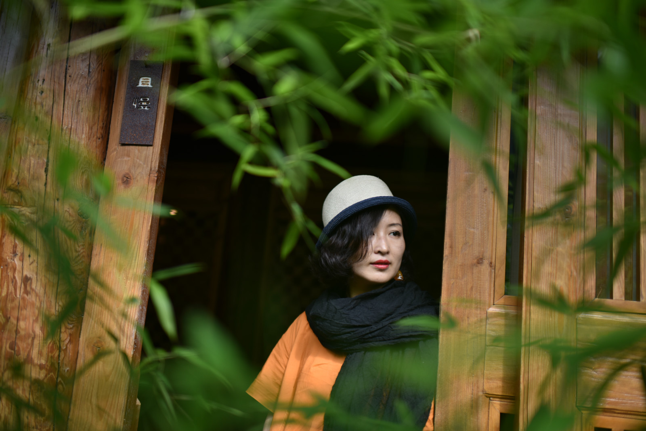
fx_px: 628
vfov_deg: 37.9
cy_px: 216
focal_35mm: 35
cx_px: 323
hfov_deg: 54.4
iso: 100
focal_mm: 35
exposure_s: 1/1250
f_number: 1.4
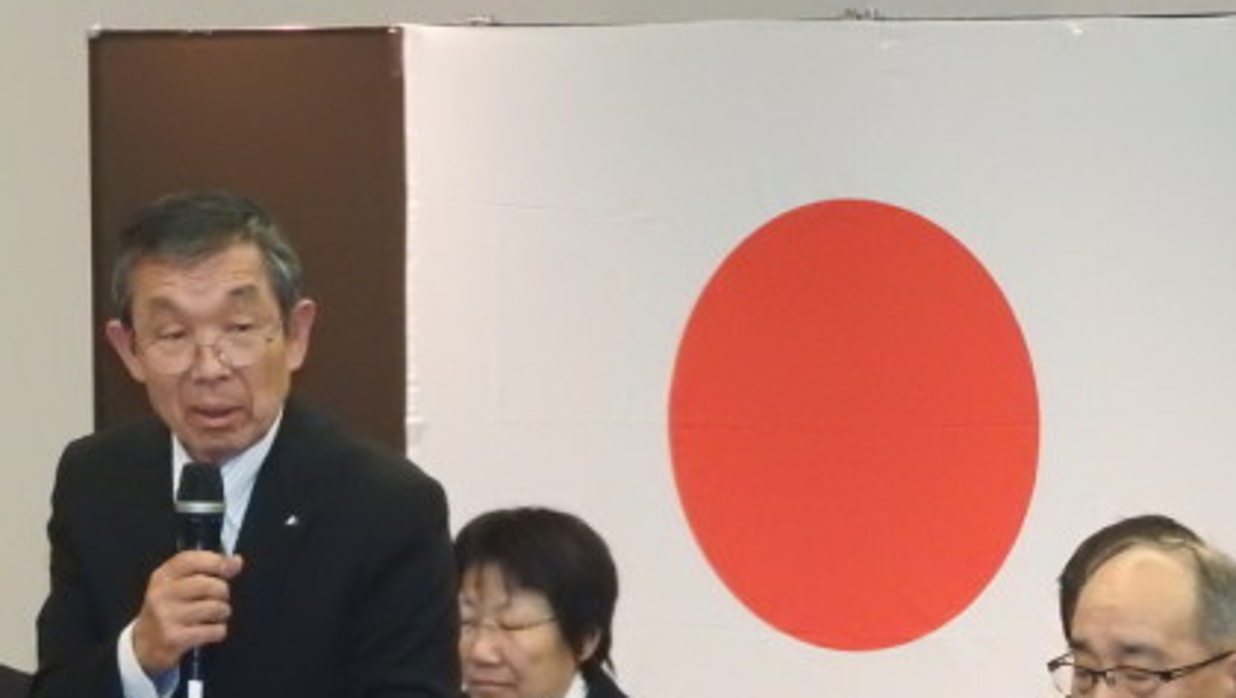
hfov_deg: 6.3
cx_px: 553
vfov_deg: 3.6
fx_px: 11217
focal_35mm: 342
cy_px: 648
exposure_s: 1/60
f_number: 5.3
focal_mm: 39.4
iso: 1600
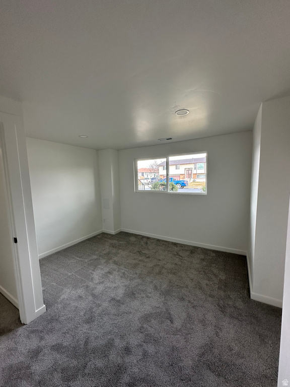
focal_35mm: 14
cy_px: 194
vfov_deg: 102.1
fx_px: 156
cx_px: 145
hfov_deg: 85.7
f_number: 2.2
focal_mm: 2.22
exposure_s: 1/99
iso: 100
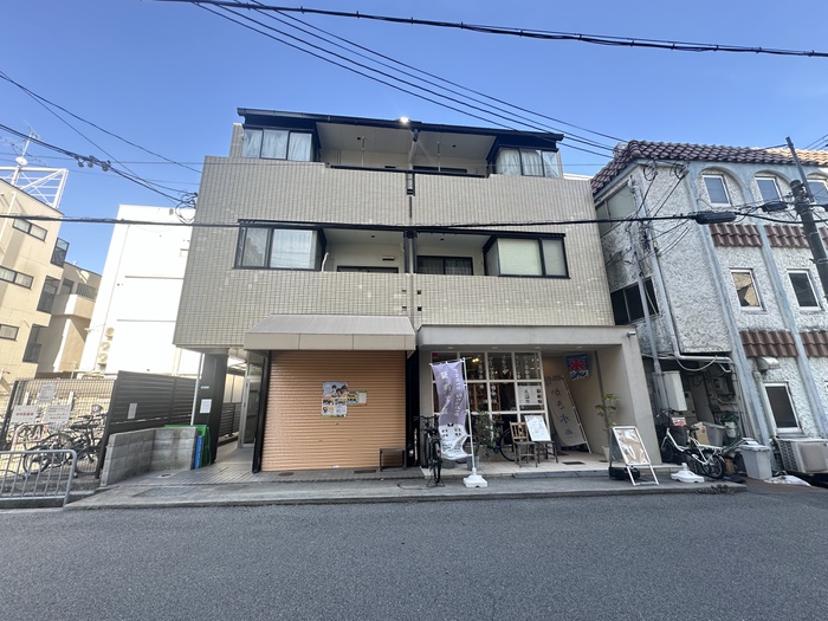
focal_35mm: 14
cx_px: 414
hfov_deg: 102.1
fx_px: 335
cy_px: 310
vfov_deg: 85.7
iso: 40
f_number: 2.2
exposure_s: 1/212
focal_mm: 2.22
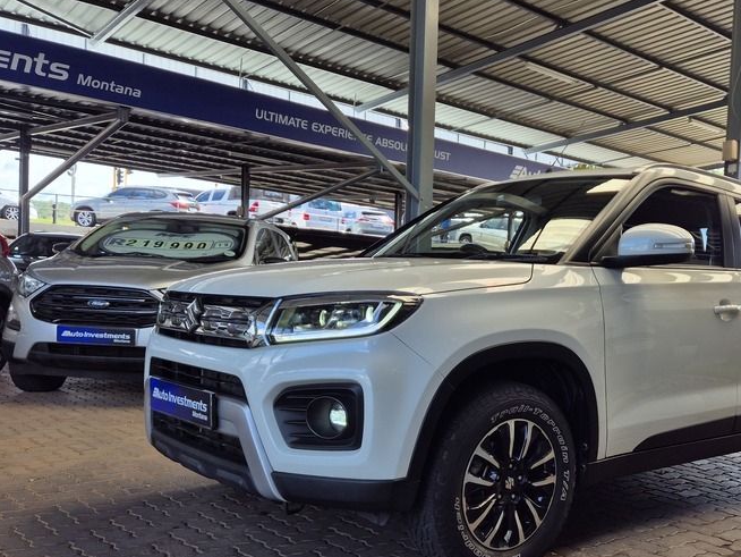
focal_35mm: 36
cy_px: 338
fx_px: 771
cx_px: 487
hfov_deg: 50.5
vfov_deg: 39.5
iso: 25
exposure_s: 1/708
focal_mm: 5.4
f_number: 1.8
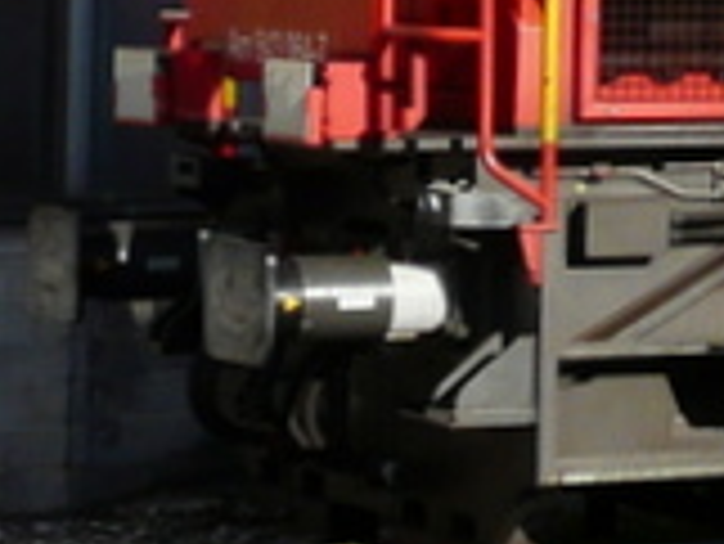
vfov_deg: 6.8
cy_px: -256
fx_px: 4542
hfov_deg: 8.3
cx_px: 1808
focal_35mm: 217
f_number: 5.6
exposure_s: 1/400
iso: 100
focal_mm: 5.8
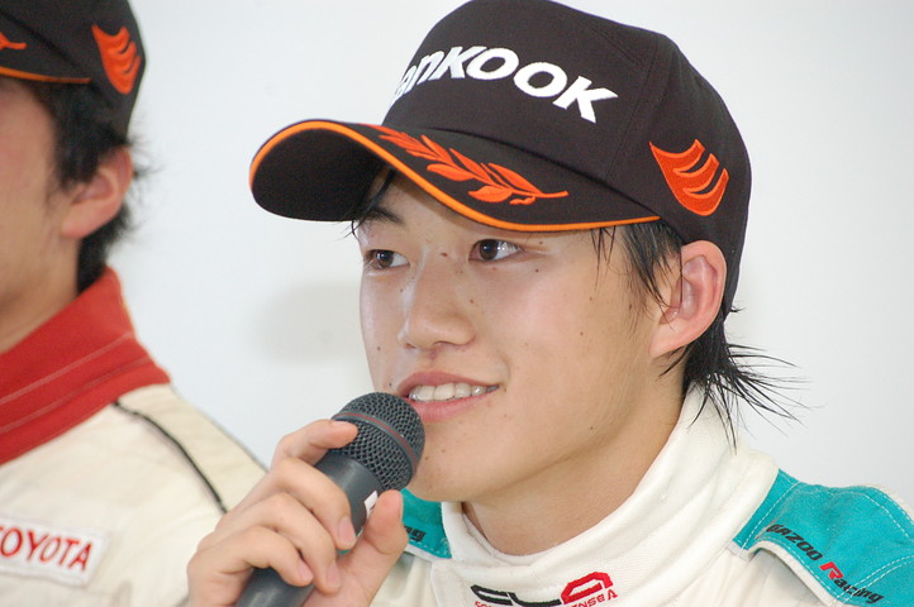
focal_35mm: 218
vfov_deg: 6.3
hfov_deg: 9.5
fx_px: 5517
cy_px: 304
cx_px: 457
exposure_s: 1/60
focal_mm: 145
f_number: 8
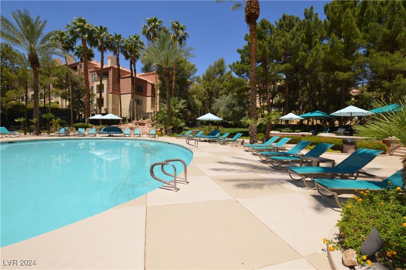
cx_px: 203
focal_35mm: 15
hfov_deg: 100.5
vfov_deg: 77.2
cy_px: 135
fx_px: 169
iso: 100
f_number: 10
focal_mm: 10
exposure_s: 1/200
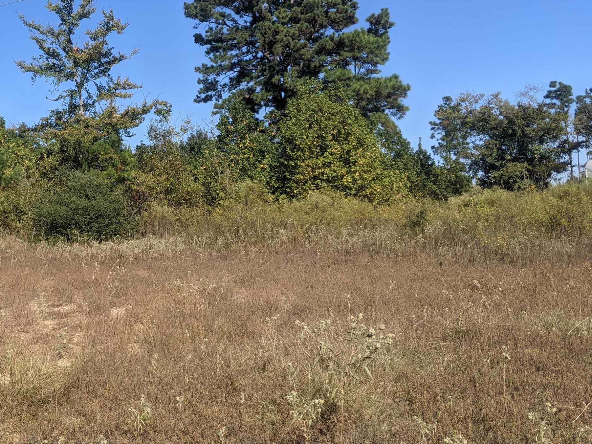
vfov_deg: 31.3
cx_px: 104
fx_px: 787
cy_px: 157
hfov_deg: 39.3
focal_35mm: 46
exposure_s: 1/2933
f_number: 1.8
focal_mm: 4.44
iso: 73
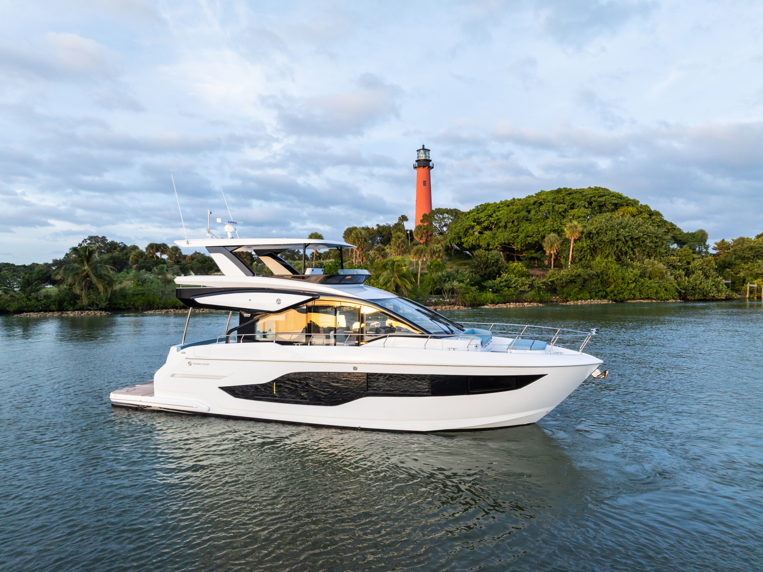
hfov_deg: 71.6
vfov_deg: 56.8
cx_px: 382
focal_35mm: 24
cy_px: 286
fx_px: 529
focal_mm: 12.29
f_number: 5
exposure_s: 1/320
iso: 200
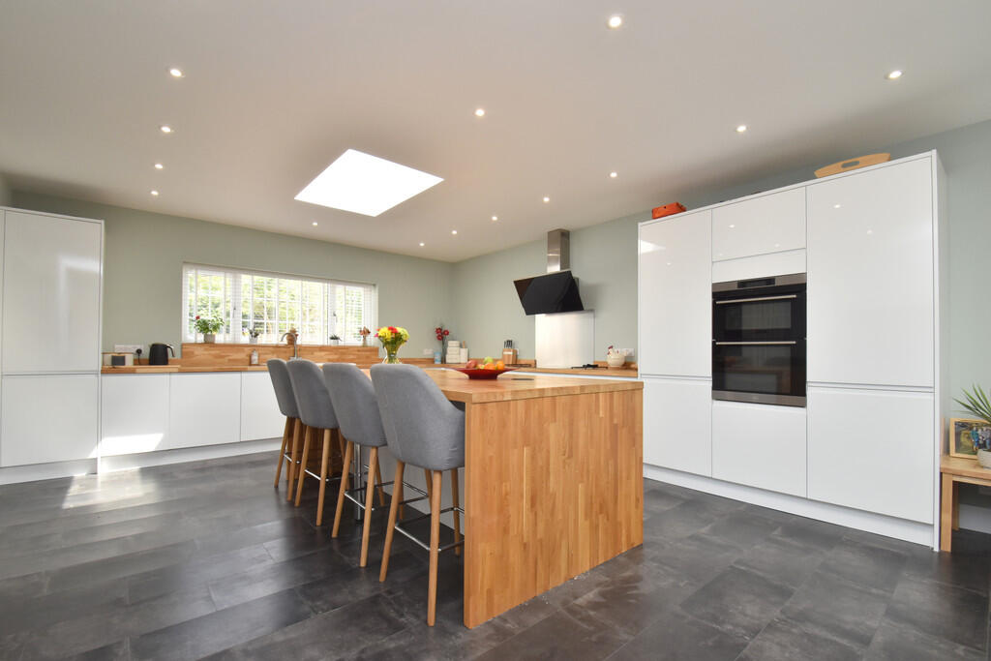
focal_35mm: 15
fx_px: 413
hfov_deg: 100.4
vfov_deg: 77.3
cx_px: 496
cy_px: 330
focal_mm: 10
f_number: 9
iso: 400
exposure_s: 1/100
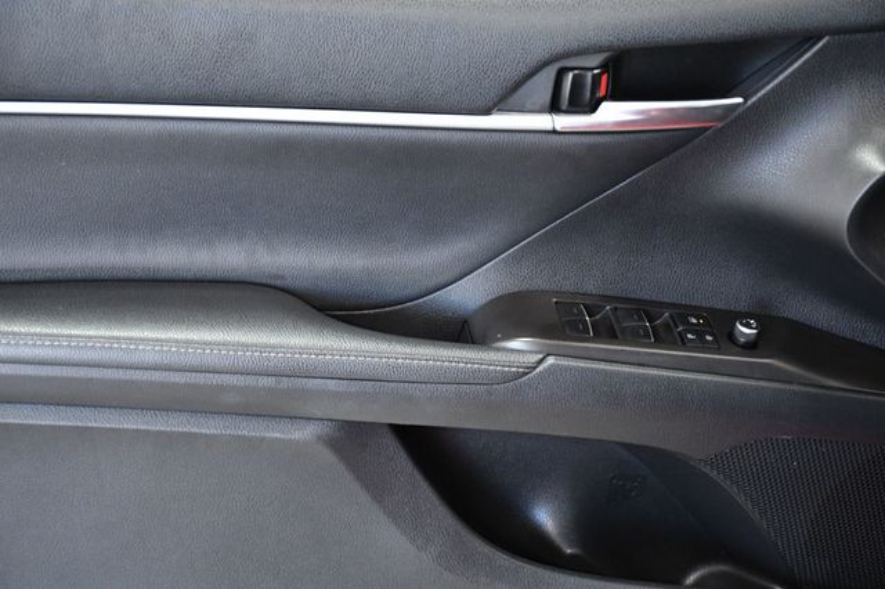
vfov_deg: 16.2
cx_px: 442
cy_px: 294
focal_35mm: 84
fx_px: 2064
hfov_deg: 24.2
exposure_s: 1/125
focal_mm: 56
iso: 2500
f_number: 4.8
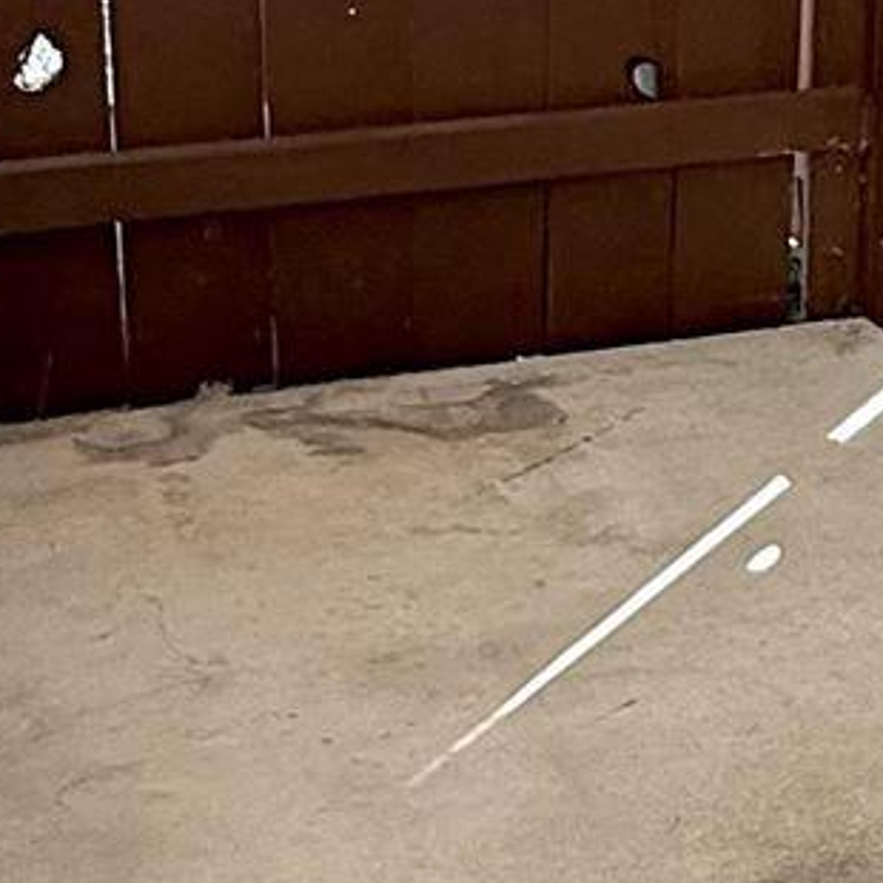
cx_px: 1142
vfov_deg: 18.8
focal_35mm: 92
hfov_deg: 17.7
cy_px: 316
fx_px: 2655
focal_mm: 2.22
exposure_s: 1/306
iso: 64
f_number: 2.2
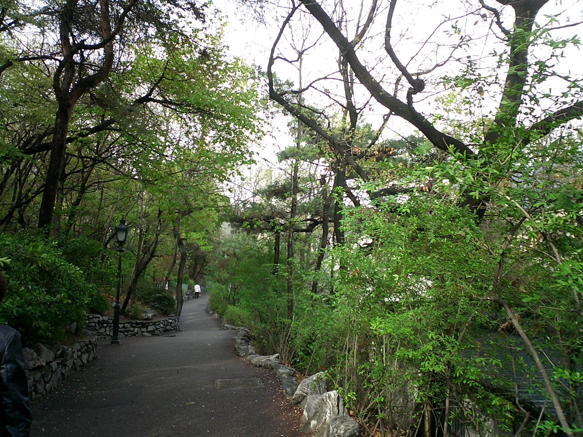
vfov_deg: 38.7
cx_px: 292
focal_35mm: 37
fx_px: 623
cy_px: 218
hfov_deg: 50.1
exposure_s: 1/200
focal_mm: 5.6
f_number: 3.5
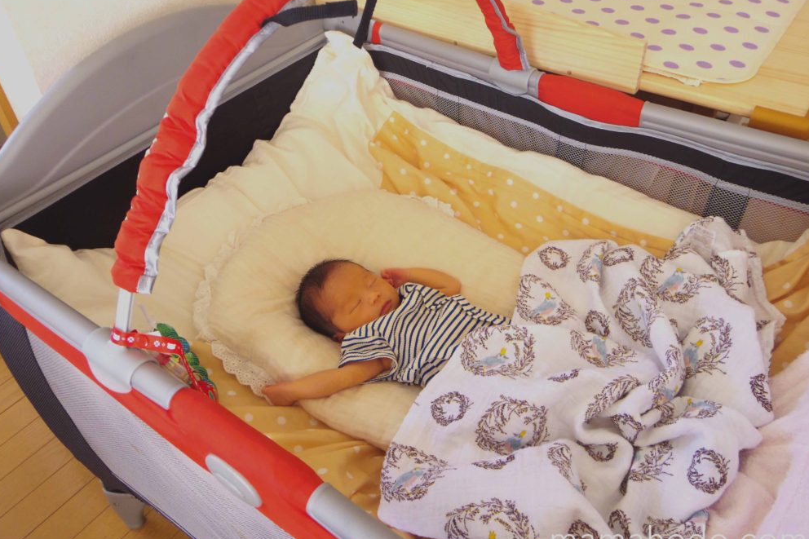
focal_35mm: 29
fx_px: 652
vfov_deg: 44.9
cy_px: 262
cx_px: 396
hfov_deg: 63.7
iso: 200
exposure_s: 1/50
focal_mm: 5
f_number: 2.8
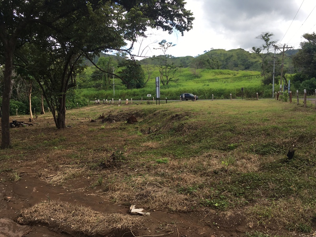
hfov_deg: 61.7
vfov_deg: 48.2
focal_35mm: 29
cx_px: 158
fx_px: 265
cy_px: 118
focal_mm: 4.15
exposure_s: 1/587
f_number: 2.2
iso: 25
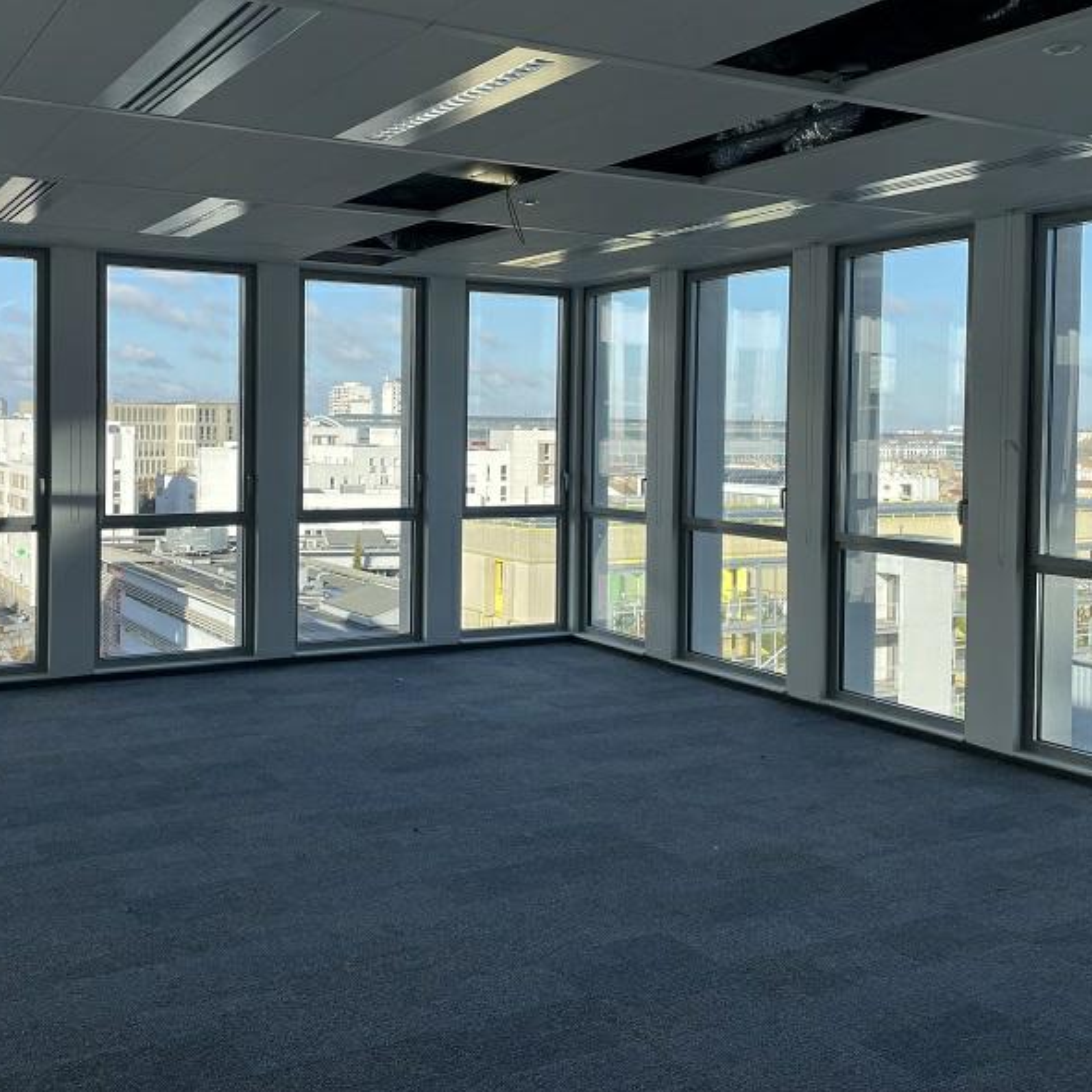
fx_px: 1249
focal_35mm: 35
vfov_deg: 47.1
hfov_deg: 46.7
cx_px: 395
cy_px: 472
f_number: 1.6
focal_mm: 4.2
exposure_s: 1/1531
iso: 32
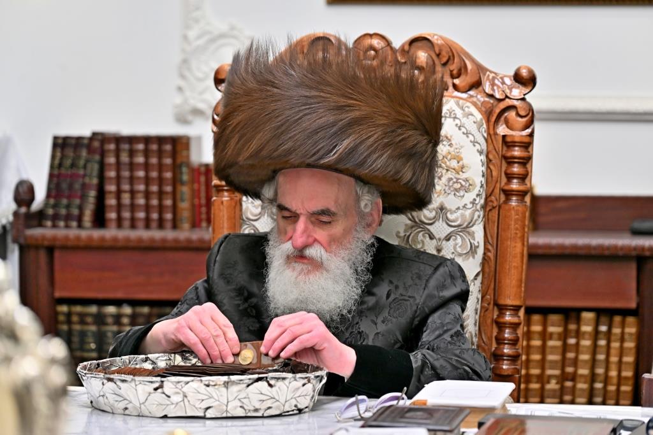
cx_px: 326
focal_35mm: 115
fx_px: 2086
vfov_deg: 11.9
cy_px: 218
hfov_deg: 17.8
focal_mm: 115
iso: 400
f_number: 4
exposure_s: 1/160
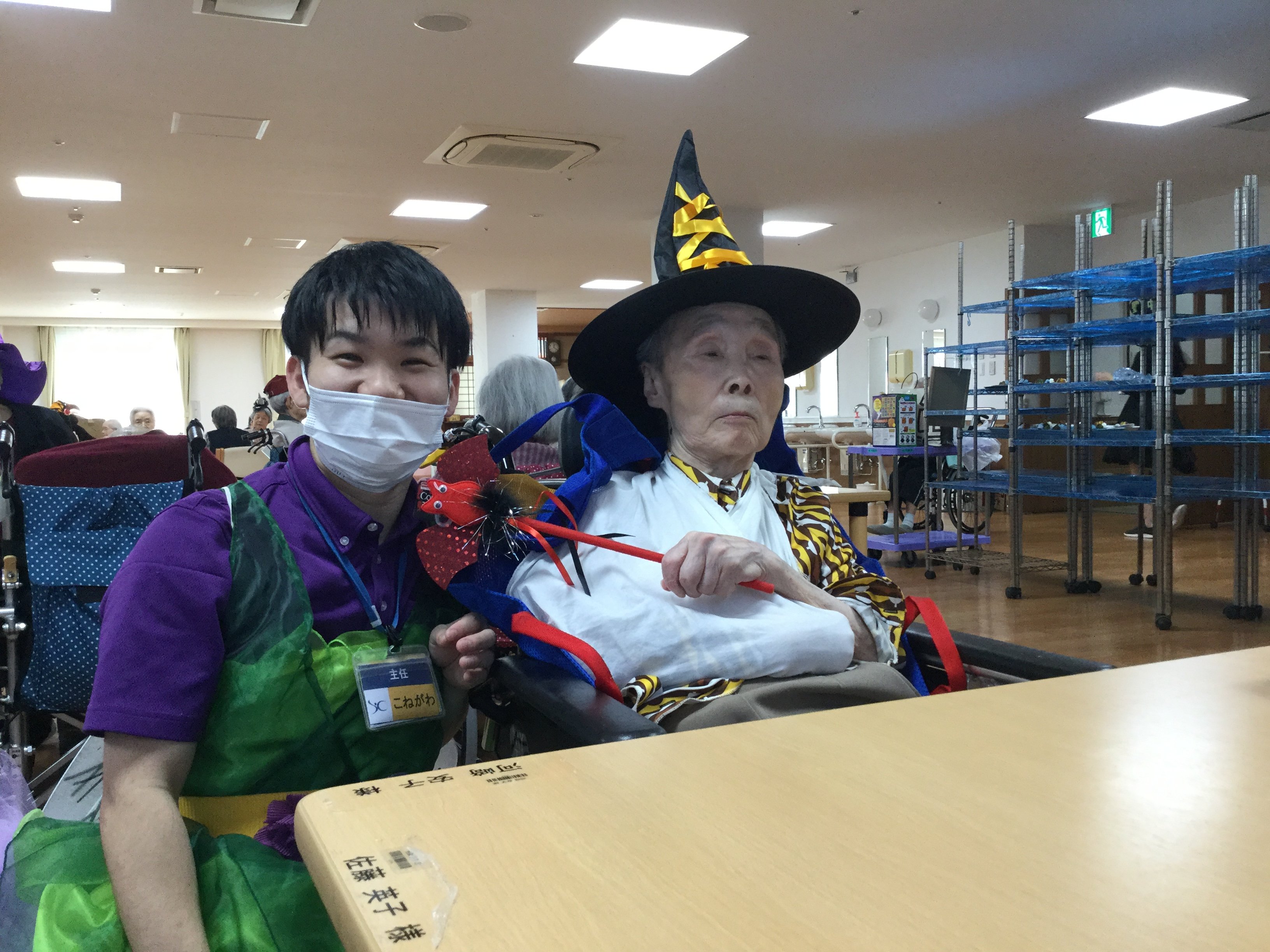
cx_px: 635
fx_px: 1137
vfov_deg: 45.4
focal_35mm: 31
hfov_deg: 58.4
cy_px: 476
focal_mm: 3.3
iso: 40
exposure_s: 1/30
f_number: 2.4
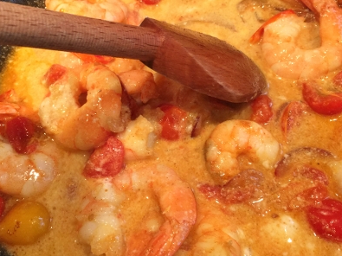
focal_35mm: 47
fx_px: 464
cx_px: 174
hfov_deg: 40.4
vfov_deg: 30.8
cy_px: 114
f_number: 2.2
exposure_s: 1/15
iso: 50
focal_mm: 4.15
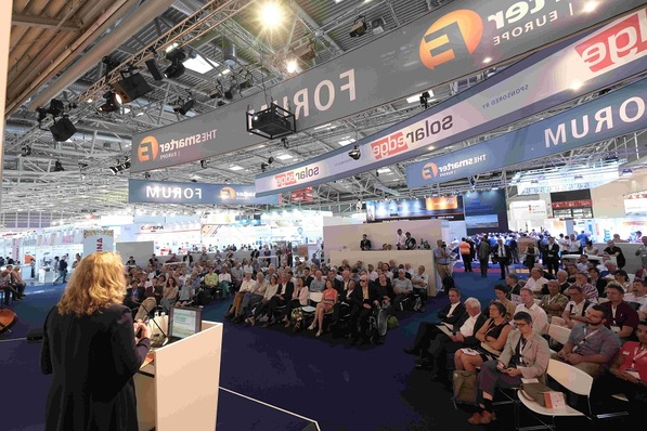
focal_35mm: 15
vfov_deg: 77.3
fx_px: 270
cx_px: 324
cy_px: 216
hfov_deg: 100.4
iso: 1600
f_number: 4
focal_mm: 10
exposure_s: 1/60
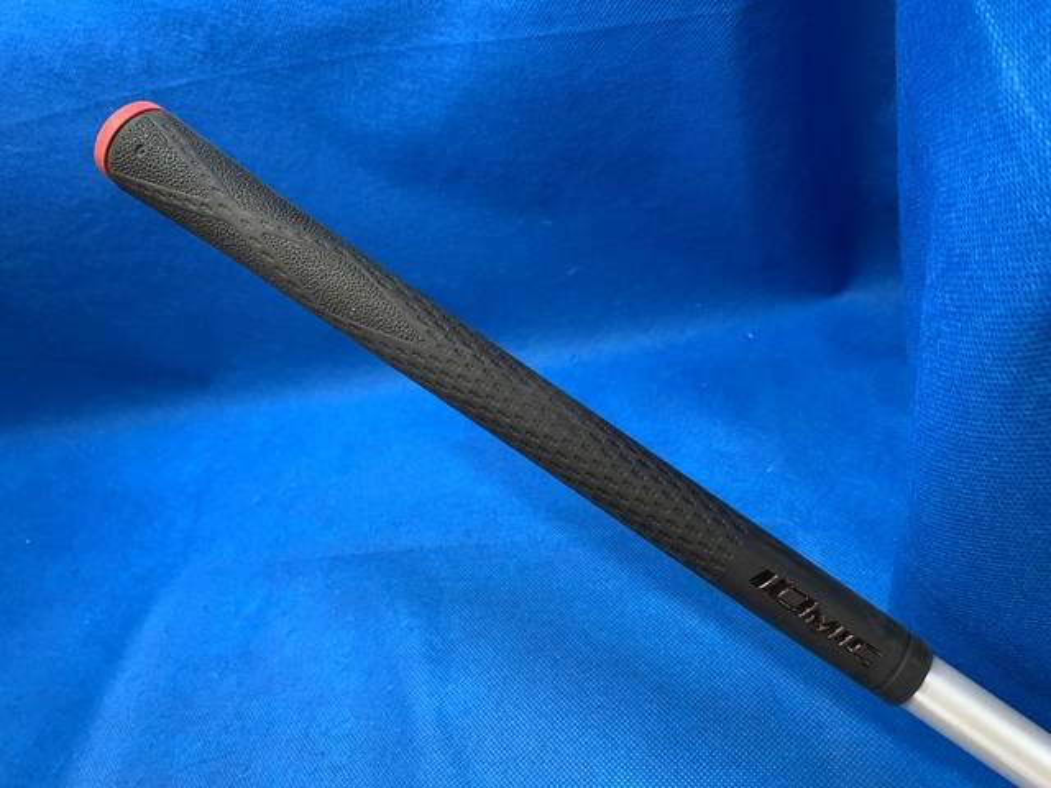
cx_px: 526
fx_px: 789
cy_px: 394
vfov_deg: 53.1
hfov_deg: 67.3
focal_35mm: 26
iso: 125
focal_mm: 4.25
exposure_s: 1/60
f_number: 1.8
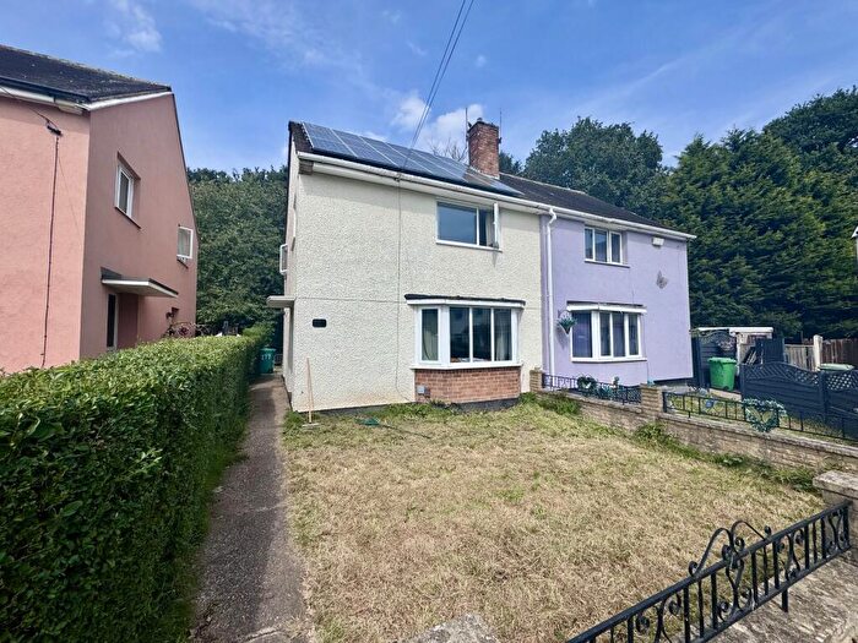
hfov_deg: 102.1
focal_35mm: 14
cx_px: 429
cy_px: 322
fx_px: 347
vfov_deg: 85.7
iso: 50
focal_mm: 2.22
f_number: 2.2
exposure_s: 1/3906
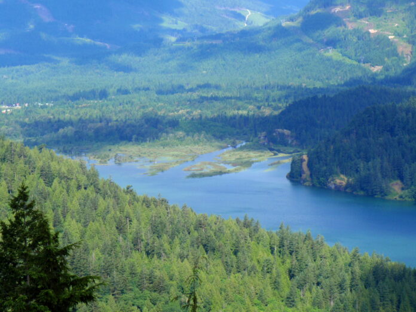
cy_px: 156
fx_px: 1226
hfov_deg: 19.3
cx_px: 208
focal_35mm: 102
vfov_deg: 14.5
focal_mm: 18.2
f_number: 5.1
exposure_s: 1/250
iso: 64
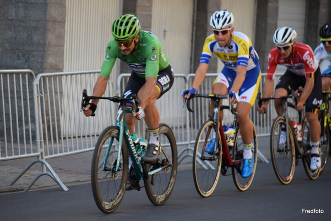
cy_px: 110
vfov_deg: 7.9
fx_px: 1600
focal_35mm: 174
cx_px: 166
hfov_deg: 11.8
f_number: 4.8
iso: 800
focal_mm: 116
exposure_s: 1/640
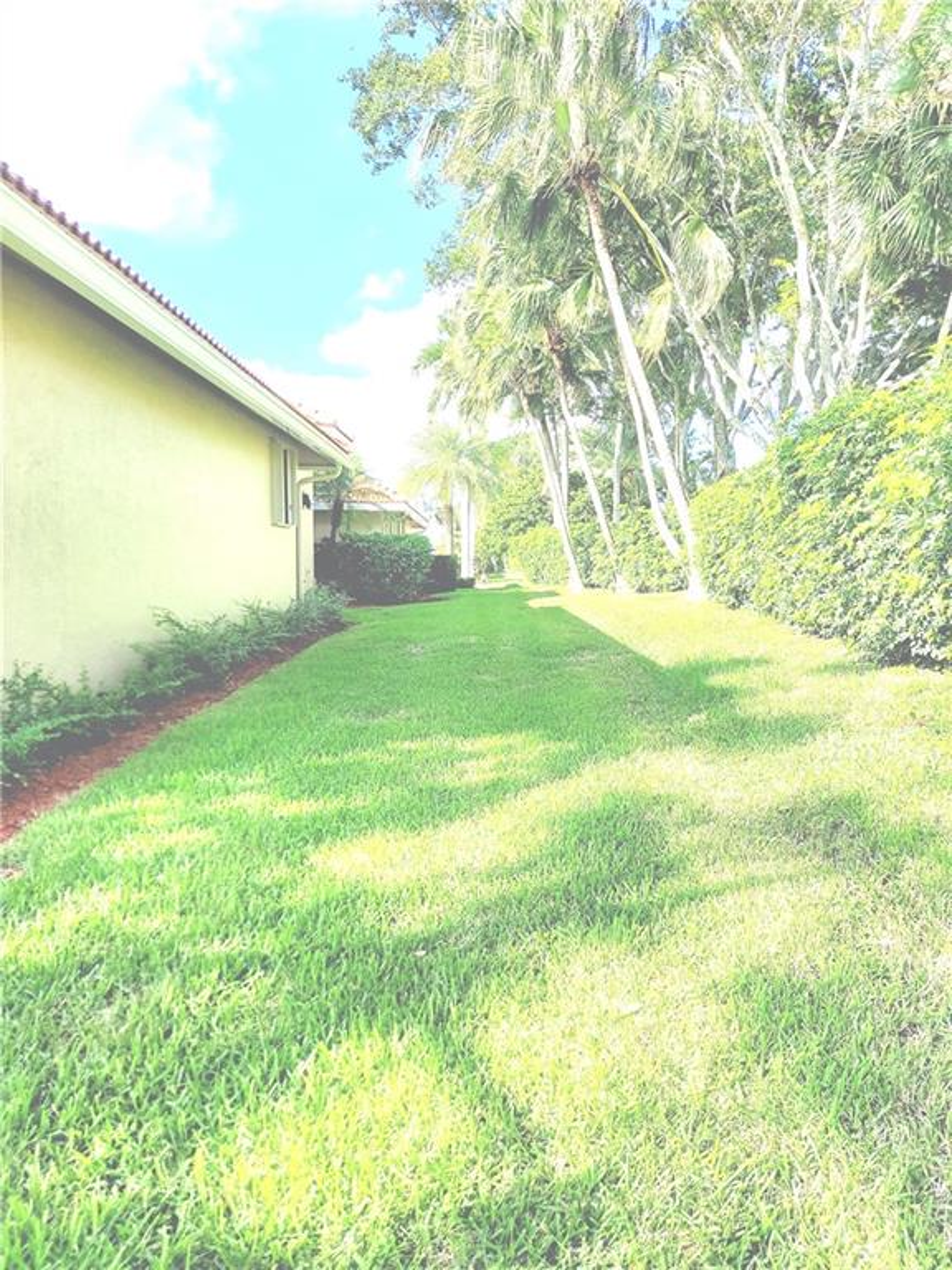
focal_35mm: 25
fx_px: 917
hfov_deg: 54.9
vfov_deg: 69.4
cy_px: 635
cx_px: 476
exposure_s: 1/588
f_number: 2
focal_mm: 4.6
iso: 50
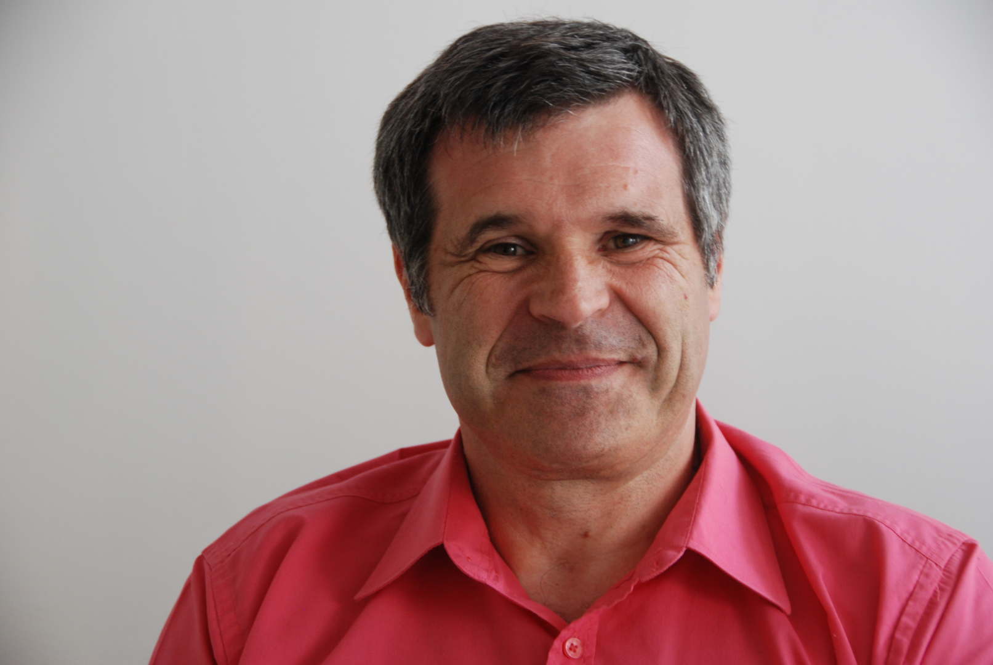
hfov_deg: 19.4
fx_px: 2900
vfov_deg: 13.1
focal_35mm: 105
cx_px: 496
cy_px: 332
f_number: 5
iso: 400
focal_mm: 70
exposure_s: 1/50
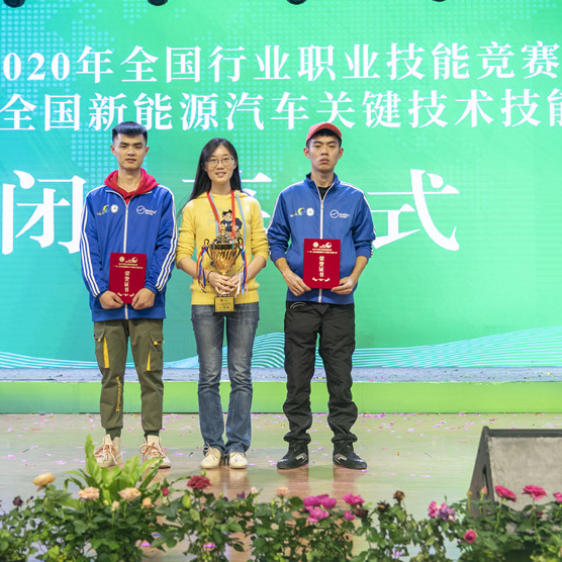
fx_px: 955
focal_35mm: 52
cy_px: 280
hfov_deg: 32.7
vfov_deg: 32.8
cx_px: 222
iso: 250
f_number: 4
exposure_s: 1/60
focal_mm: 40
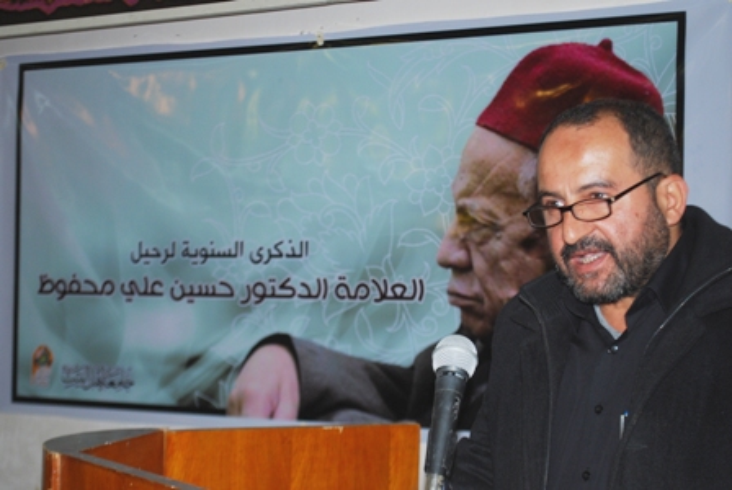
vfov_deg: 20.7
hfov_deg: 30.5
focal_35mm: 66
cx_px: 366
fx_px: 1344
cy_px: 245
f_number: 5.3
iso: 200
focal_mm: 44
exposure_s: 1/60
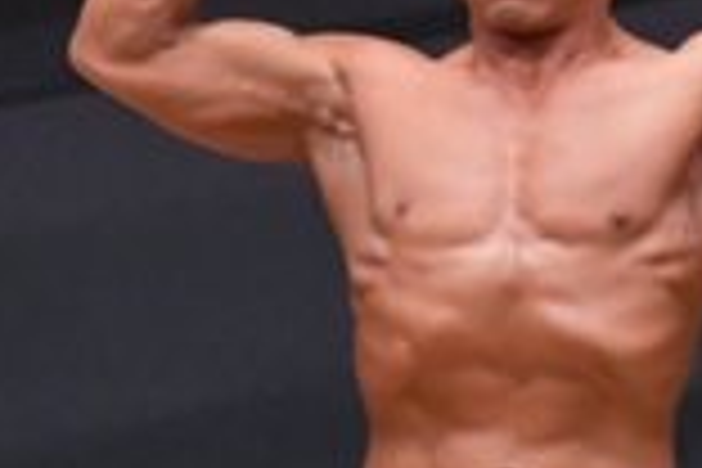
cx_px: 416
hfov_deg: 1.5
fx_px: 26108
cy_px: 603
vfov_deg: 1.0
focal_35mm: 1339
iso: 6400
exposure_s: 1/400
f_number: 5.6
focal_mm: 180
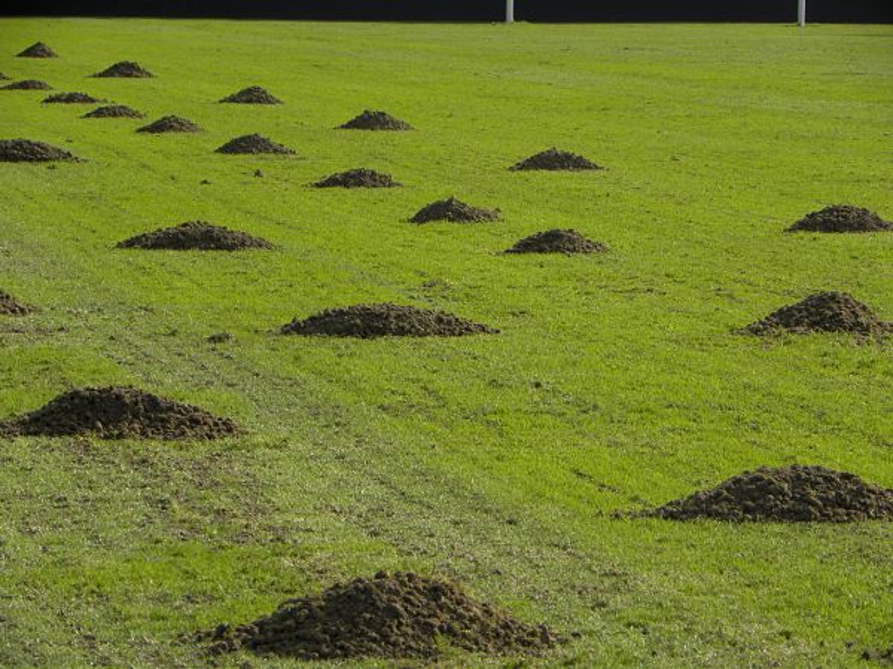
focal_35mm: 247
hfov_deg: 8.0
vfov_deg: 6.0
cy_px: 334
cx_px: 446
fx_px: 6372
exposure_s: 1/250
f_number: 5.6
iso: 64
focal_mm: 44
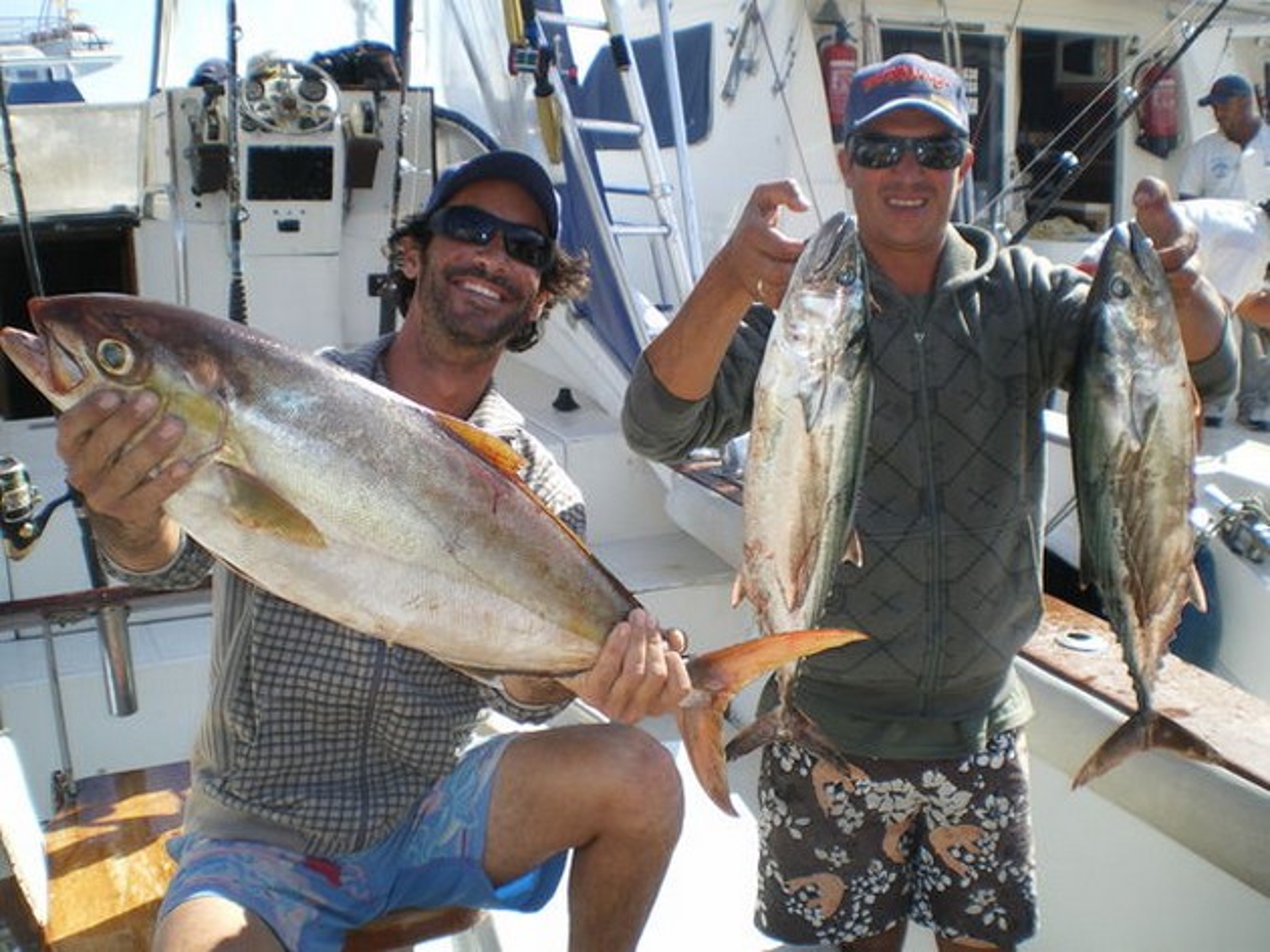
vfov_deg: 39.6
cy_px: 476
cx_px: 635
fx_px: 1320
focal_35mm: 36
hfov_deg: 51.4
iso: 50
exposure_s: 1/160
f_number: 4.6
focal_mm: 6.3
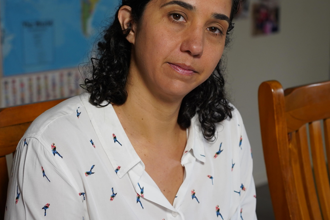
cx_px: 180
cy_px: 124
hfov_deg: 22.9
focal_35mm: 89
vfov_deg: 15.4
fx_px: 816
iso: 800
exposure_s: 1/50
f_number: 3.5
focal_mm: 47
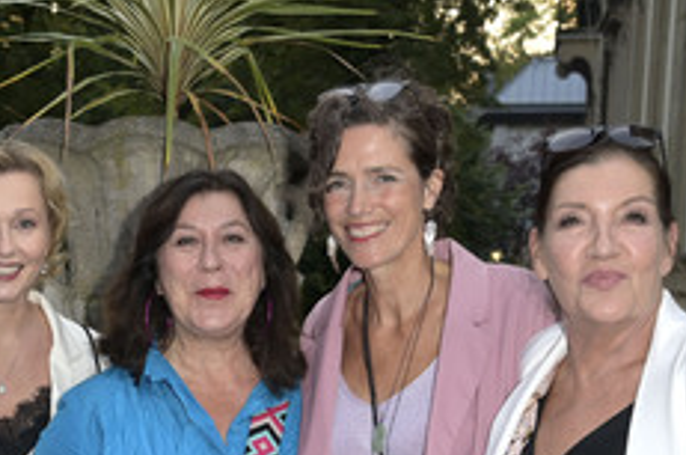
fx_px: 1635
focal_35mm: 86
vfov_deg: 15.6
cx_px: 209
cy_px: 440
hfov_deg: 23.5
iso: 1600
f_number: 6.3
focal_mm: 44
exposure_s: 1/100
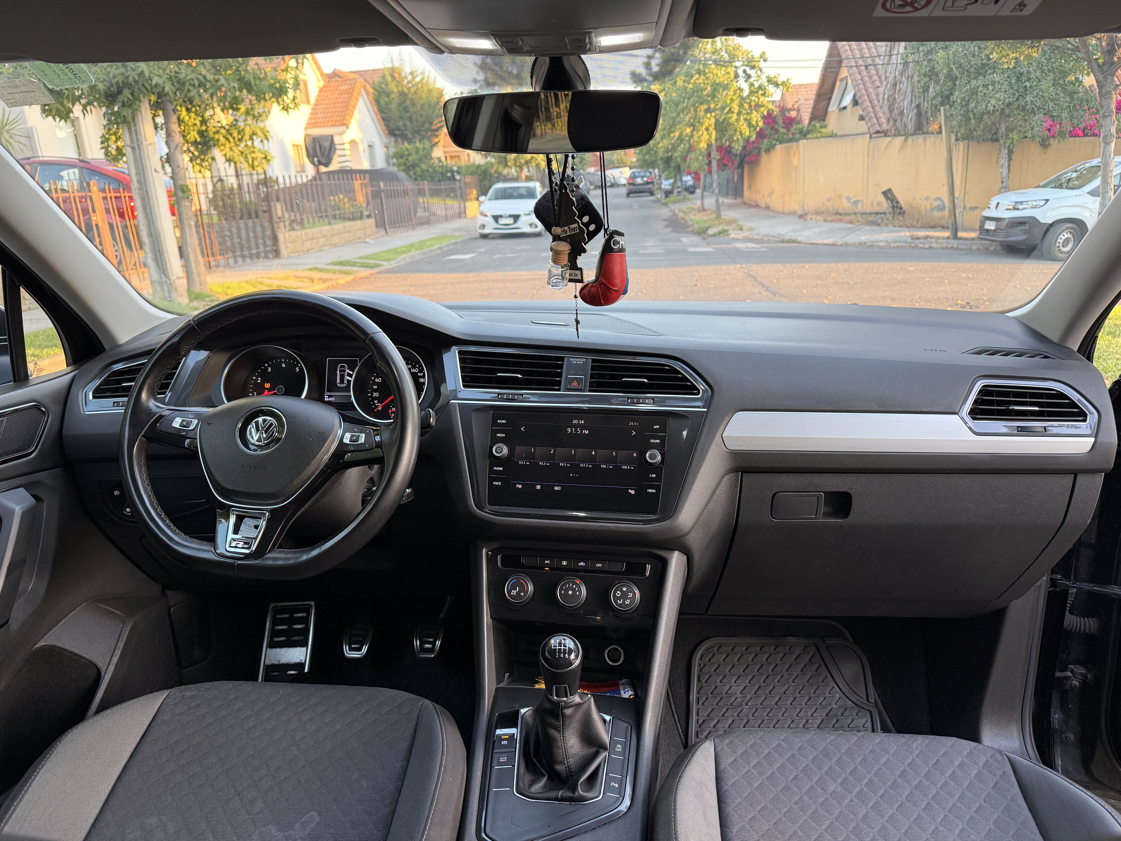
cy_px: 420
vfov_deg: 56.8
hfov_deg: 71.6
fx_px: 777
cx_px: 560
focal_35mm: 24
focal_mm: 6.76
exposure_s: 1/120
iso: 200
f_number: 1.78
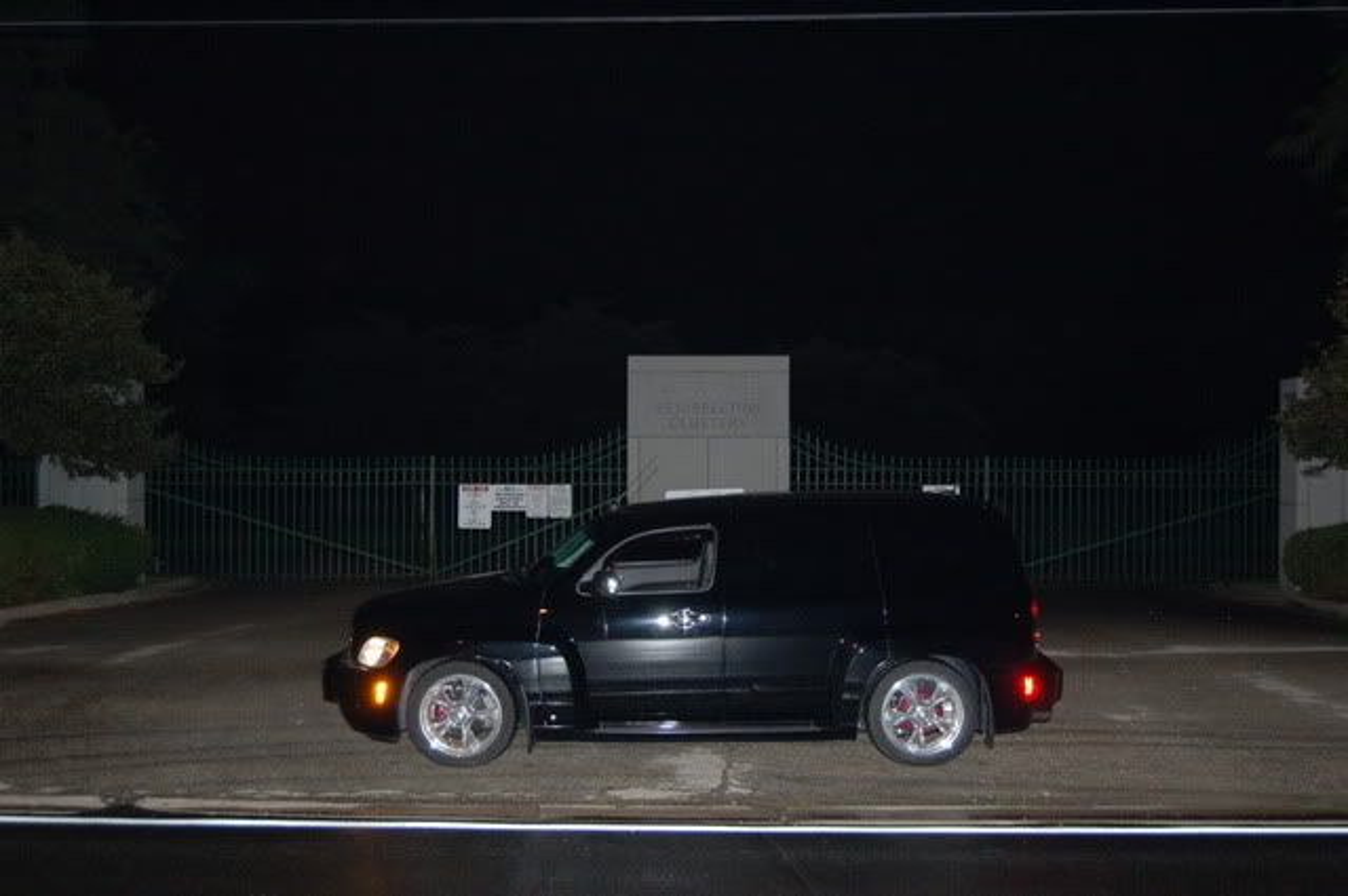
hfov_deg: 46.4
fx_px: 1571
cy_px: 448
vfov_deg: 31.8
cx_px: 674
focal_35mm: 42
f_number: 4.2
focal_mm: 28
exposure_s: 1/60
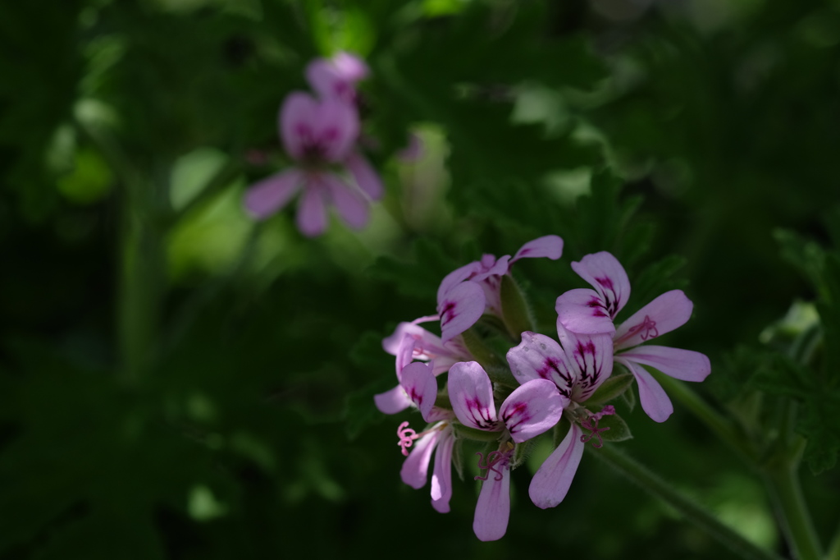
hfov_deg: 22.6
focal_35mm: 90
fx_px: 2099
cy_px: 280
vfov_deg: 15.2
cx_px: 420
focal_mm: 60
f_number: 6.4
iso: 200
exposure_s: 1/180
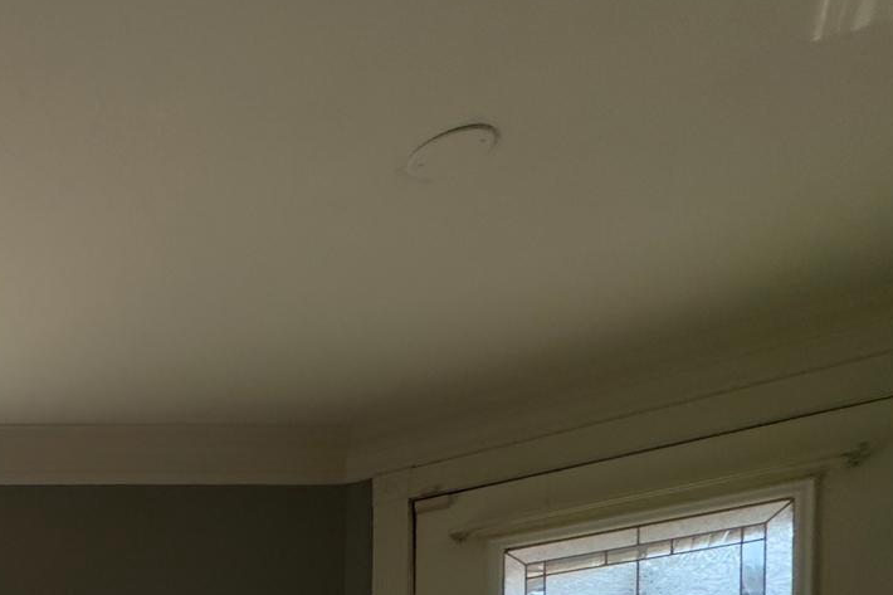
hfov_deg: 31.3
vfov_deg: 24.3
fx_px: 1042
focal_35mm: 42
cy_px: 911
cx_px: -357
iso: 40
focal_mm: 2.22
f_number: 2.2
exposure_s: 1/508
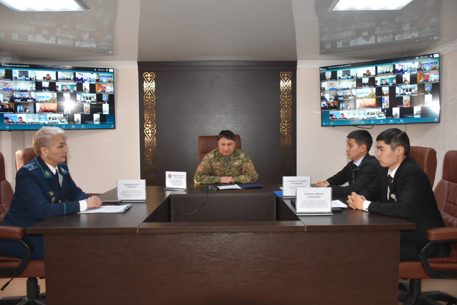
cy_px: 152
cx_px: 228
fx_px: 343
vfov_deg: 47.9
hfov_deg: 67.4
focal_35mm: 27
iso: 800
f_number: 3.5
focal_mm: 18
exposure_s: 1/160
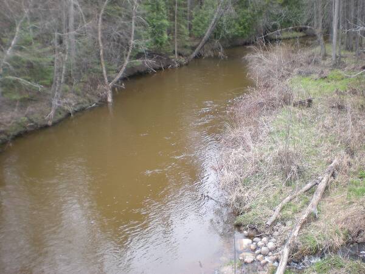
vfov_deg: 37.7
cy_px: 137
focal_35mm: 38
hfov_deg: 49.0
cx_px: 182
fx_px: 401
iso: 76
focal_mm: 6.3
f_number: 3.1
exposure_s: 1/60.8
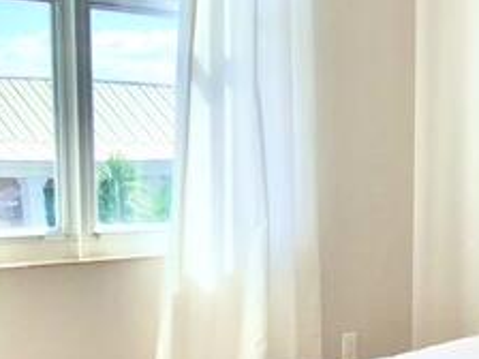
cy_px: 303
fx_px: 1149
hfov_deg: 22.4
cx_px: 507
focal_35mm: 83
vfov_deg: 17.6
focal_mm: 3
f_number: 1.8
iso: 16
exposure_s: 1/457
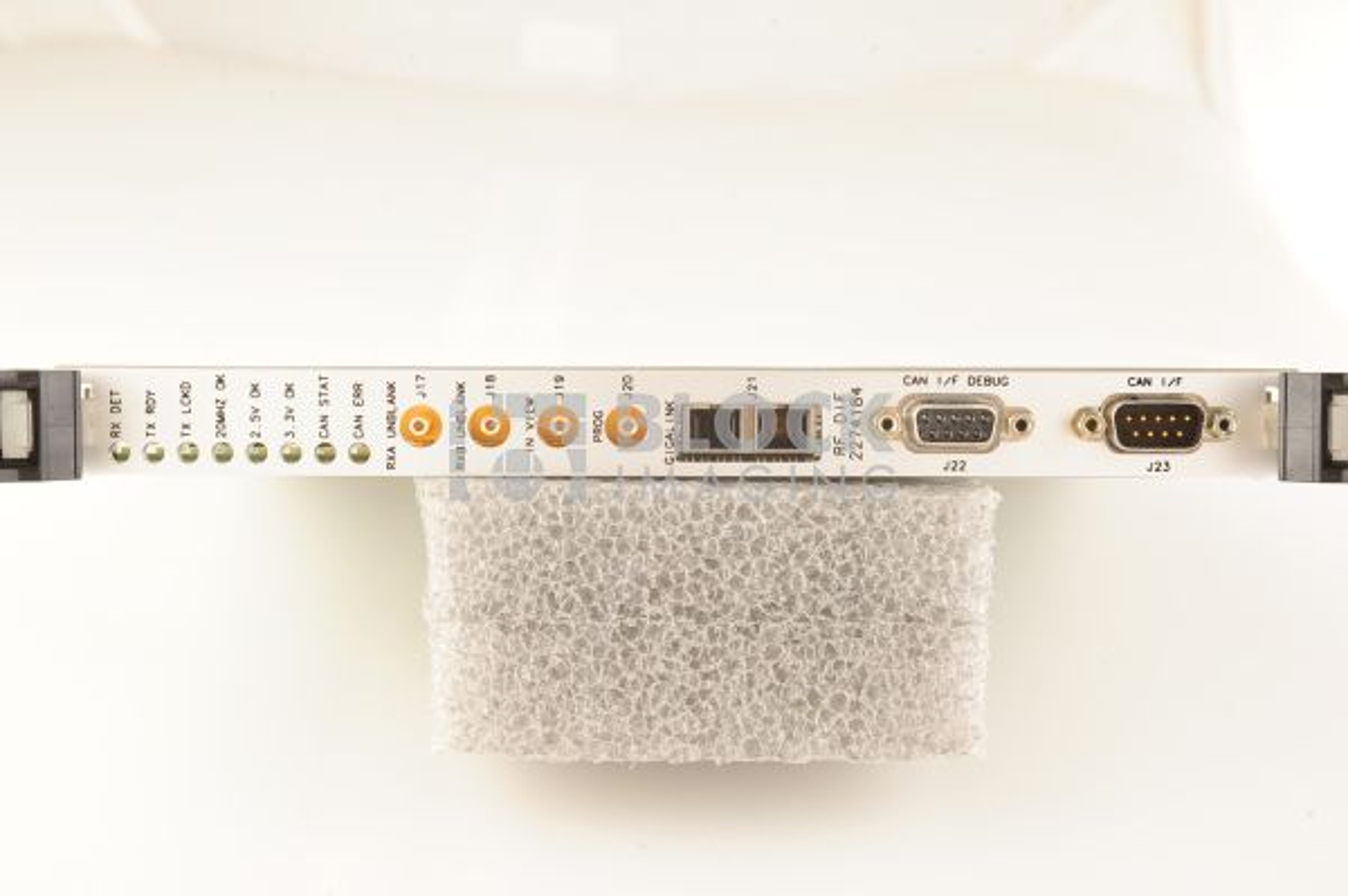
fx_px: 1871
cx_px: 674
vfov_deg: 26.9
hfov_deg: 39.6
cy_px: 448
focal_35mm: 50
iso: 1600
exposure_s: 1/160
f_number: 11
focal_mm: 50
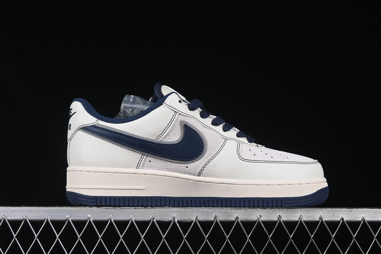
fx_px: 794
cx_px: 190
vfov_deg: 18.2
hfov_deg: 27.0
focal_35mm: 75
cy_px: 127
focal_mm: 50
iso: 160
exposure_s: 1/80
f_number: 8
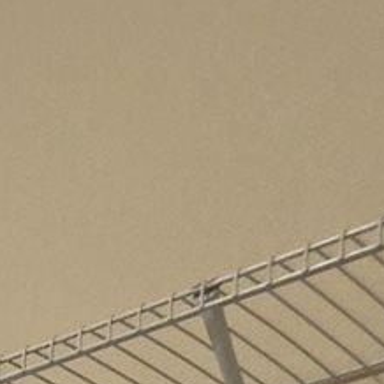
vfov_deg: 11.1
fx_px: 1355
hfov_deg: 10.7
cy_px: 1110
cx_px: -791
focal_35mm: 108
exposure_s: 1/120
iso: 250
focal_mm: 2.2
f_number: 1.9
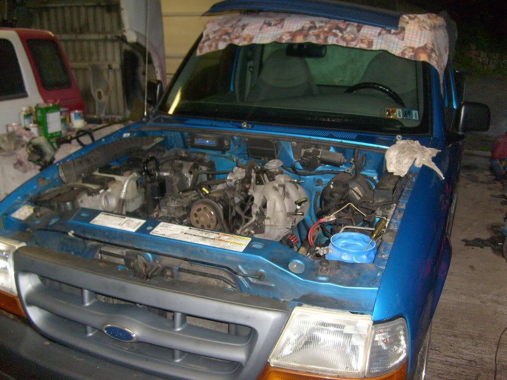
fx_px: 527
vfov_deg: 39.7
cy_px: 188
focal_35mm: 36
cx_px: 256
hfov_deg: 51.4
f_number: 2.8
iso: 160
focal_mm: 5.8
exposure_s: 1/45
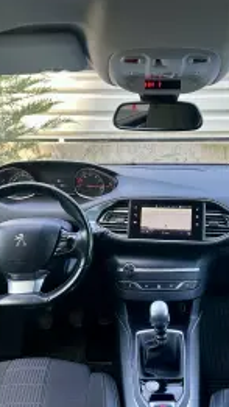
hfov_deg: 32.5
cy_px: 201
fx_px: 388
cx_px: 157
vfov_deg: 55.3
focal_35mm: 36
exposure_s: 1/250
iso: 80
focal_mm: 6.86
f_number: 1.78
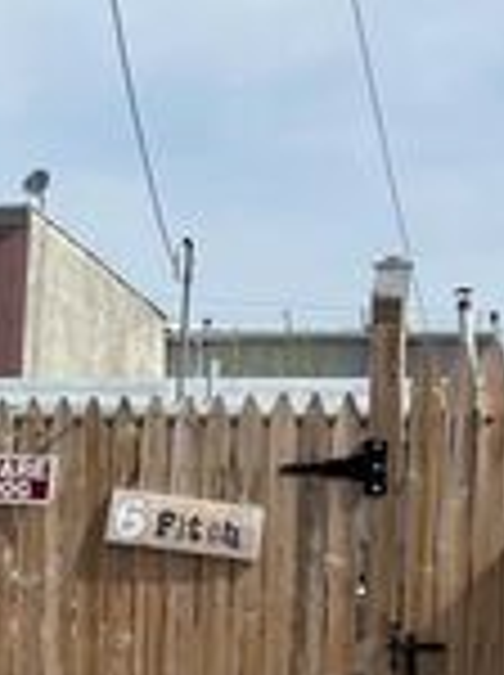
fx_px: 2258
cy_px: 632
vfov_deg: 16.7
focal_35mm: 116
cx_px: -360
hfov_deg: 11.9
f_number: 1.5
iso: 50
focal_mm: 5.7
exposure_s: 1/6211
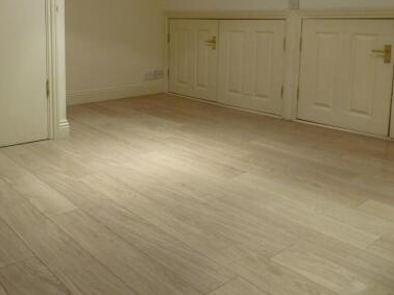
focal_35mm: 37
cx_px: 153
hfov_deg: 49.8
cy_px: 77
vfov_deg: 37.7
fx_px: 421
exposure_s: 1/20
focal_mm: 4.3
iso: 400
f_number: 3.3
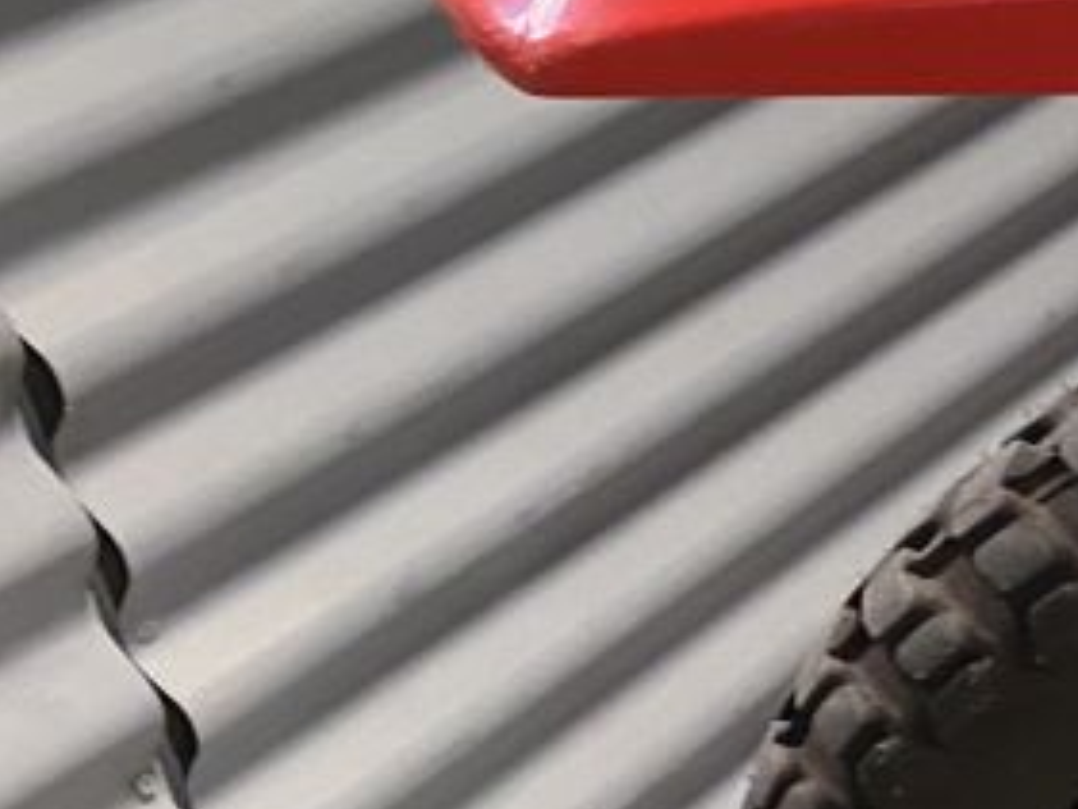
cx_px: 2026
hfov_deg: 16.3
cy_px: 765
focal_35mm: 98
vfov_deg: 14.9
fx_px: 3053
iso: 400
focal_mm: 4.25
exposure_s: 1/33
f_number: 1.8
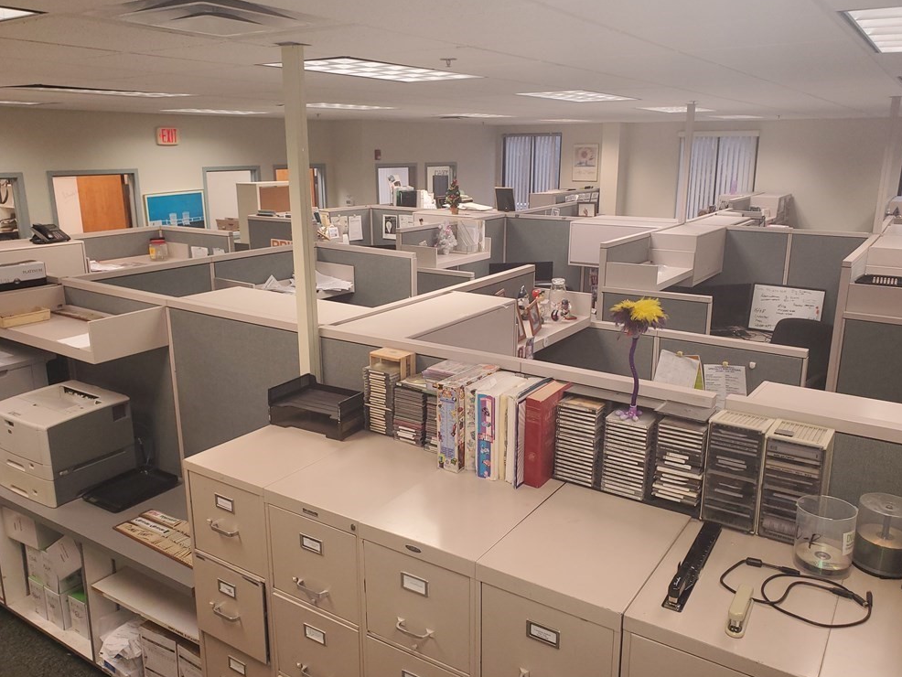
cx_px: 467
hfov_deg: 65.3
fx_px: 704
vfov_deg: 51.4
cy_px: 334
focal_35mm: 27
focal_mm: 4.3
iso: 125
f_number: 2.4
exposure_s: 1/60
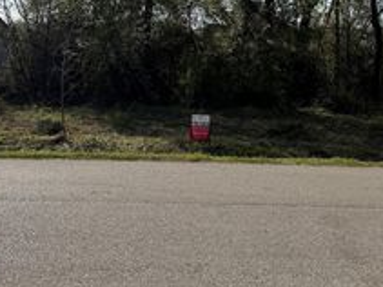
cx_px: 227
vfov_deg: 24.7
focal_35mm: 57
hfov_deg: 33.7
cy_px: 19
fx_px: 630
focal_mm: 6.76
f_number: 1.78
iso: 100
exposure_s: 1/8130
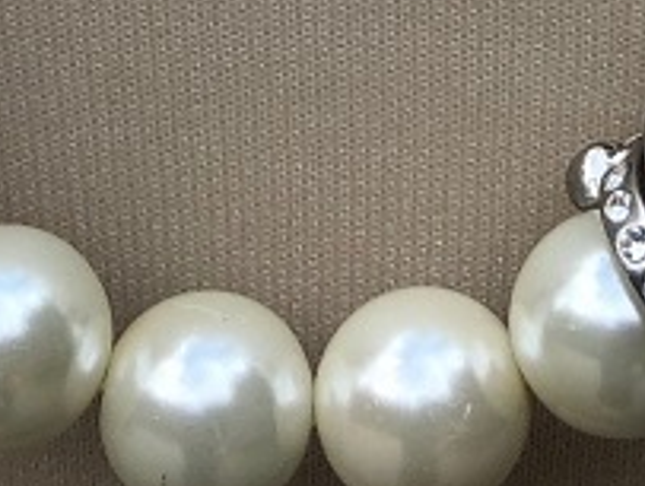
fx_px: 2632
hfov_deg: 14.0
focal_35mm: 141
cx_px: 397
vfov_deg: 9.5
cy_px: -661
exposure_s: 1/666
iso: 20
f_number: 1.8
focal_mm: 3.99
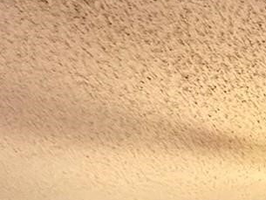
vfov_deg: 12.8
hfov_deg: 17.9
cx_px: 433
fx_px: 723
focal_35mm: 94
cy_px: 451
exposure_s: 1/60
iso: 640
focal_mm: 2.22
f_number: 2.2
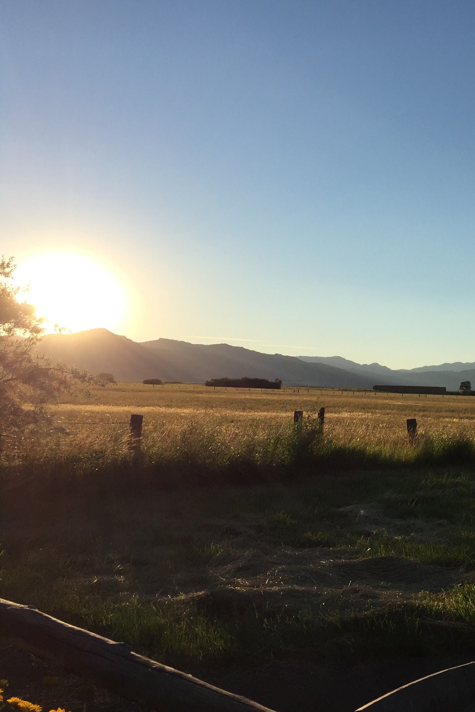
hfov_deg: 30.5
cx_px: 467
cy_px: 351
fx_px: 811
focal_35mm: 41
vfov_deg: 47.4
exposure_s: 1/2326
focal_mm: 4.15
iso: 32
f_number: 2.2
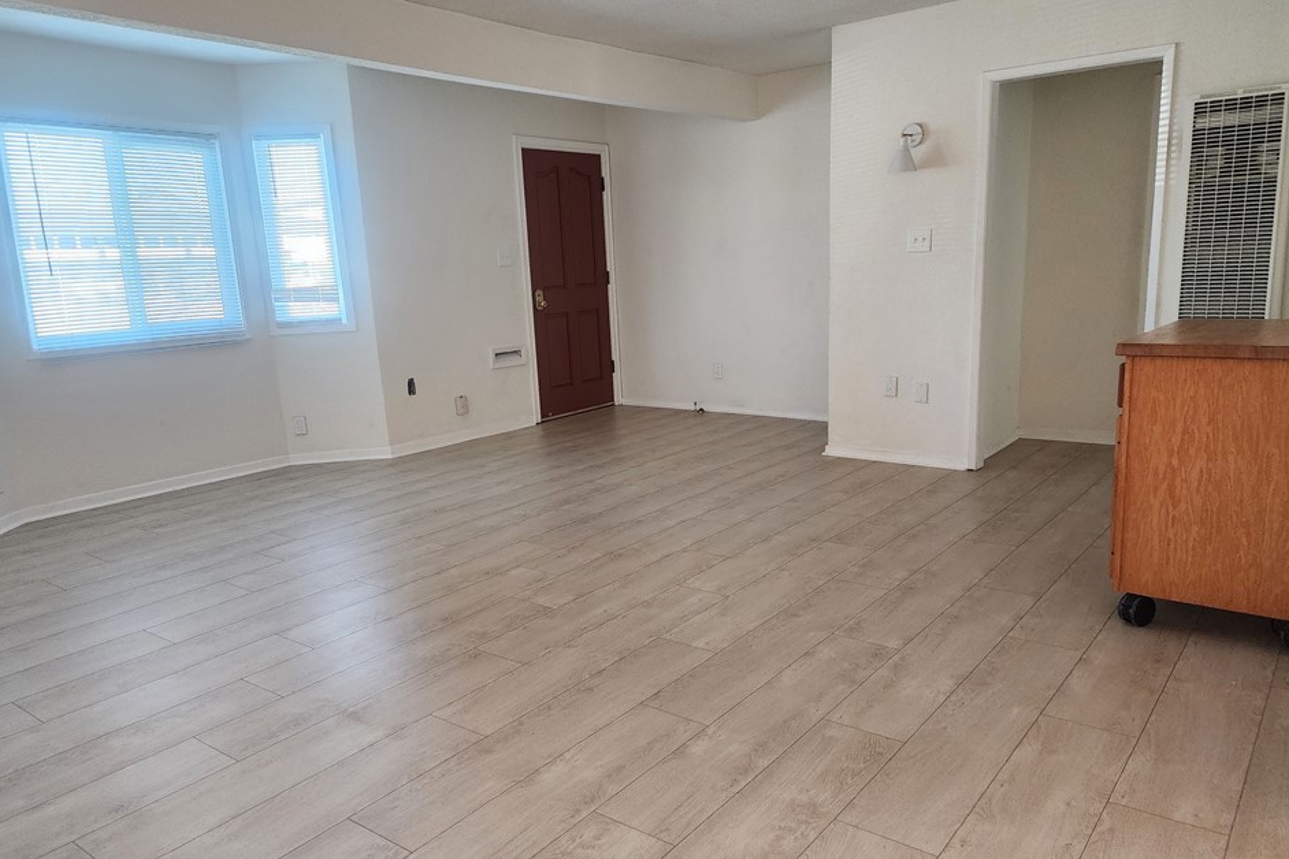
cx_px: 619
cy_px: 461
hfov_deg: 69.4
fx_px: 931
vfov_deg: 49.5
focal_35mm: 26
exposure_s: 1/120
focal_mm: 6.4
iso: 800
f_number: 1.8
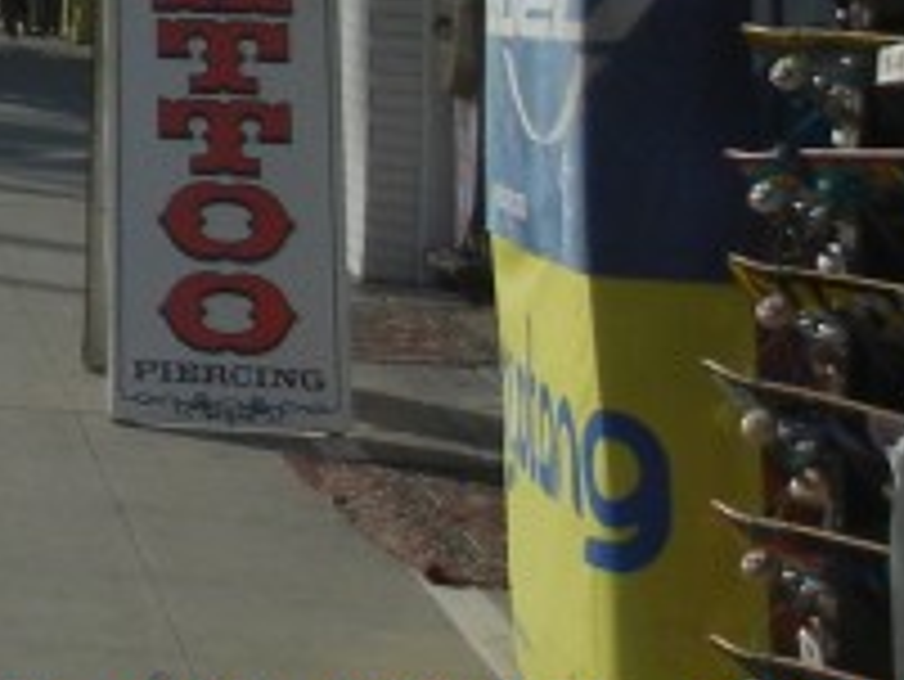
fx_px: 3998
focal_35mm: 153
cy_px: -626
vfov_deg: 9.2
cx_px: -980
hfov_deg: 11.5
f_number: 7
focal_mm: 5.4
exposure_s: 1/896
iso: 160
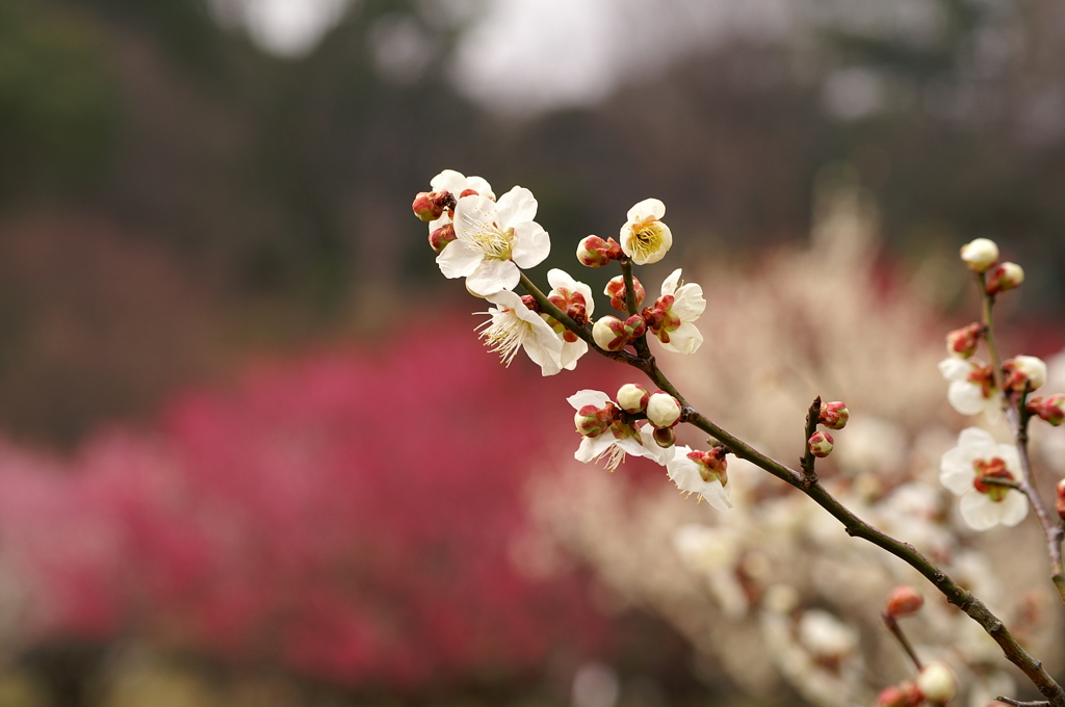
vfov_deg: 18.1
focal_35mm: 75
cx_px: 532
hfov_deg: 27.0
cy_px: 354
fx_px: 2216
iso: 100
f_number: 5.6
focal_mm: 50
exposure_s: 1/320
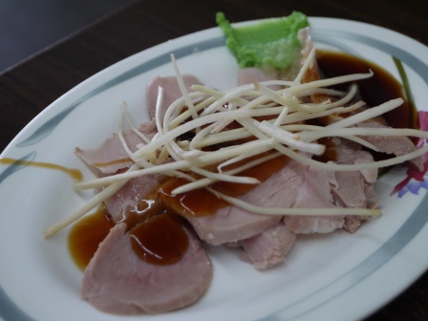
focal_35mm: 56
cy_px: 160
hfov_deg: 34.3
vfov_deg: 26.1
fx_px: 692
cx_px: 214
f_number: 5.2
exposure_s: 1/60
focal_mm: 28
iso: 500
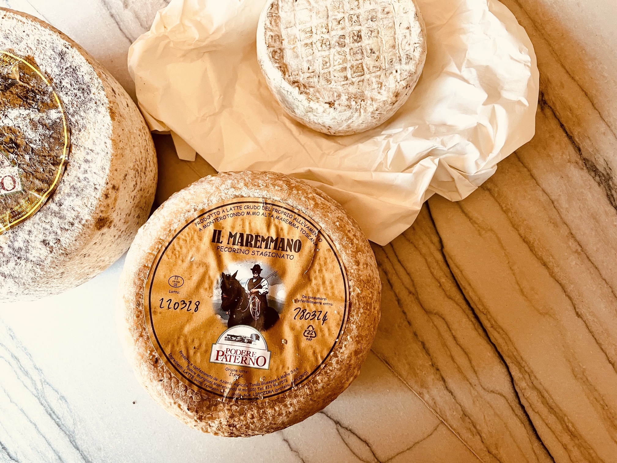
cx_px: 308
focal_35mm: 26
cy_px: 232
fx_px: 463
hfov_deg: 67.3
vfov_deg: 53.1
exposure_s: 1/60
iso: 200
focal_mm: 4.2
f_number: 1.6
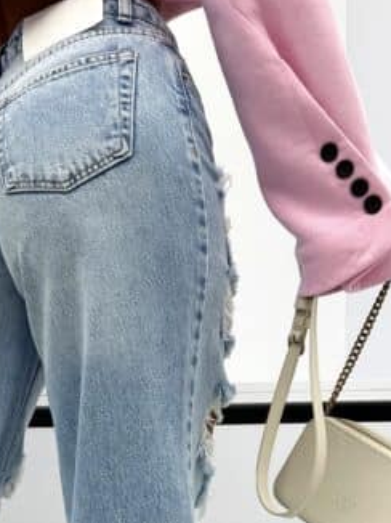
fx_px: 814
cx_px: 16
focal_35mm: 54
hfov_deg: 25.9
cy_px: 532
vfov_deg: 32.5
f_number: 1.8
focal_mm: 6.86
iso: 80
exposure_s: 1/640
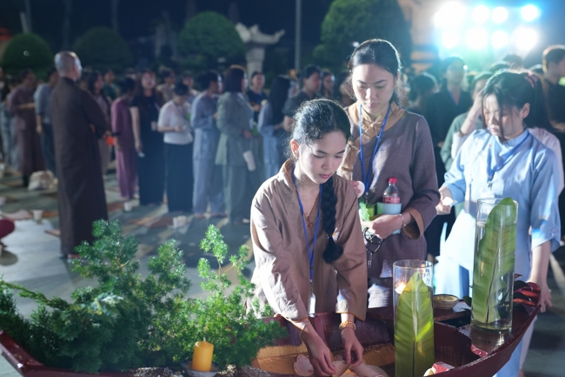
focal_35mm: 52
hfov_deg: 38.2
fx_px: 816
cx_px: 282
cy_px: 188
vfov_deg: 26.0
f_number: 3.5
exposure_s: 1/60
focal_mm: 52
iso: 2000
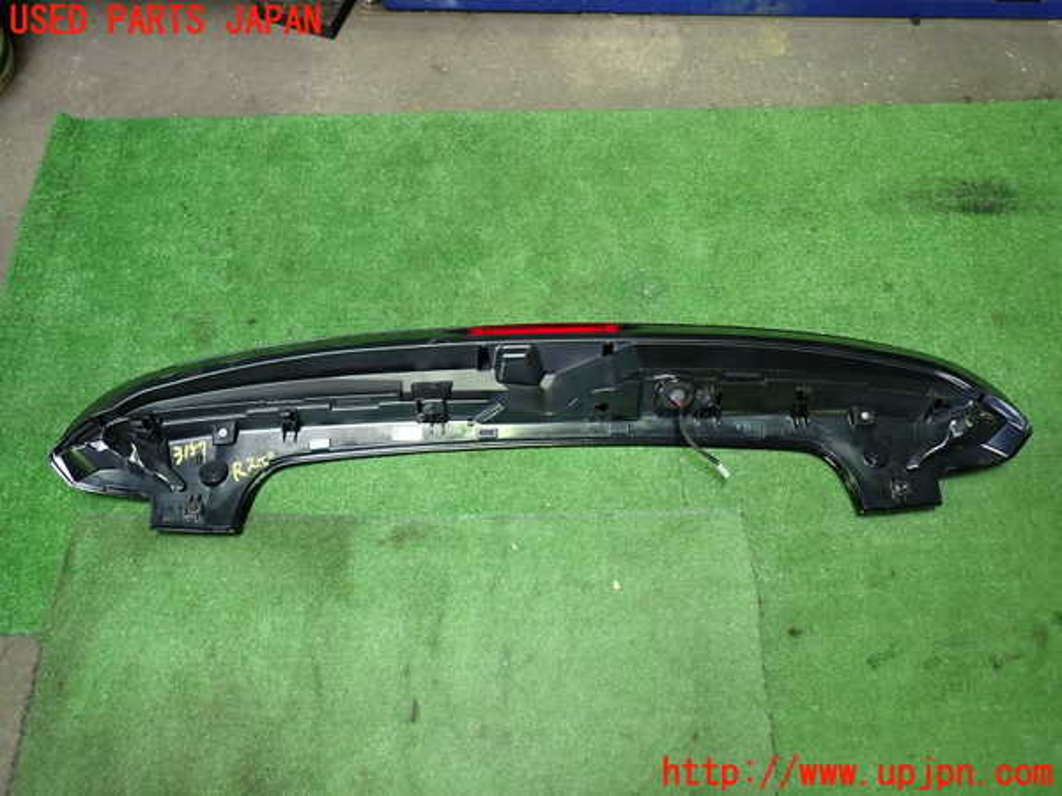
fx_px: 767
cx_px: 531
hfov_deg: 69.4
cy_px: 398
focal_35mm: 25
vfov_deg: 54.9
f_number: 2
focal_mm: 4.5
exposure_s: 1/30
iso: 200
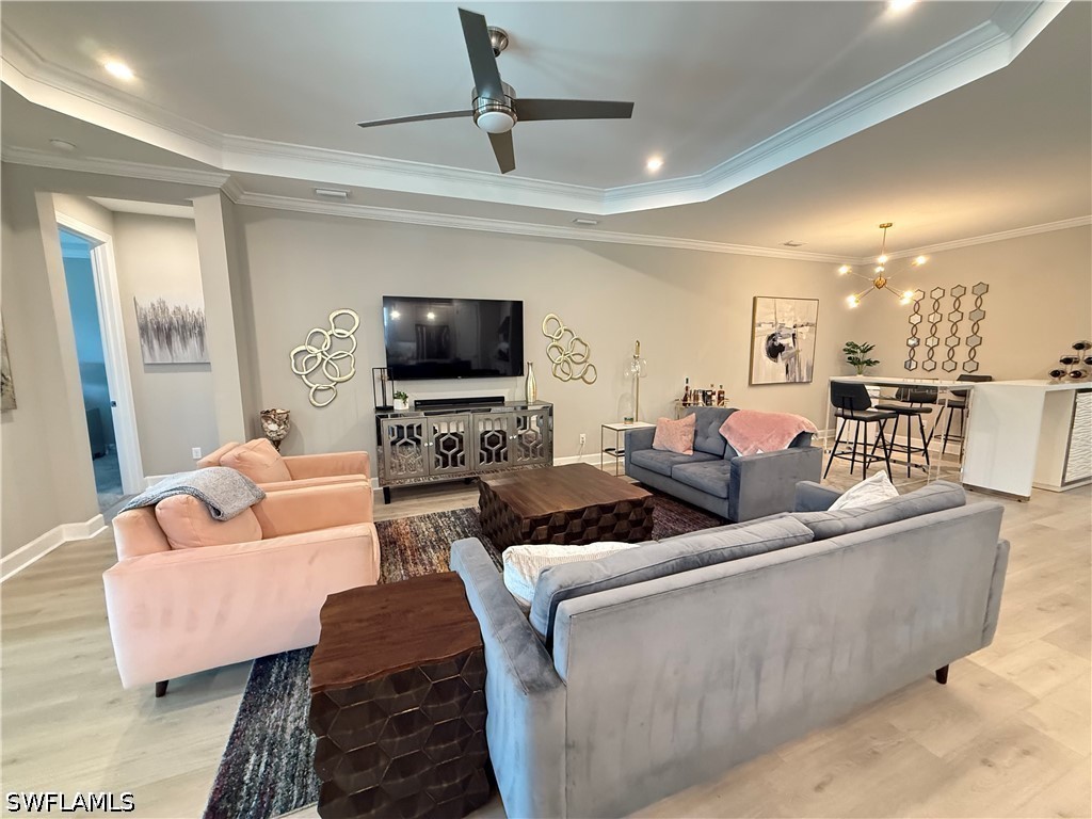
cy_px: 410
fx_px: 442
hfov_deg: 102.1
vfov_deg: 85.7
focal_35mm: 14
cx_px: 546
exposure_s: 1/60
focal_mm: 2.22
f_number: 2.2
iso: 640
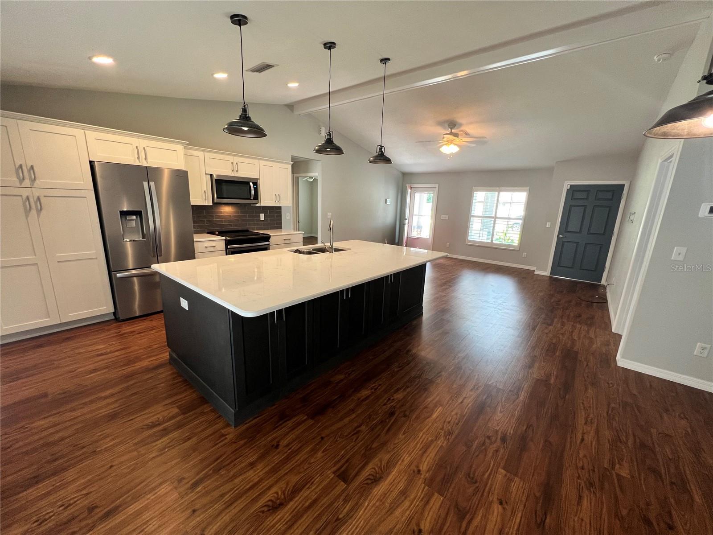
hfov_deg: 106.2
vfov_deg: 89.9
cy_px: 268
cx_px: 356
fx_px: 268
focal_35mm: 13
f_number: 1.8
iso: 160
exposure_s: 1/60
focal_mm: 1.57
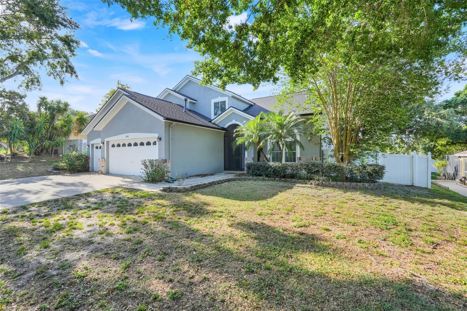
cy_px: 156
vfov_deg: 72.0
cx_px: 234
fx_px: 214
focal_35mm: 16
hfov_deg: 95.0
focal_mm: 16.5
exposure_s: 1/25
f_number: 9
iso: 250
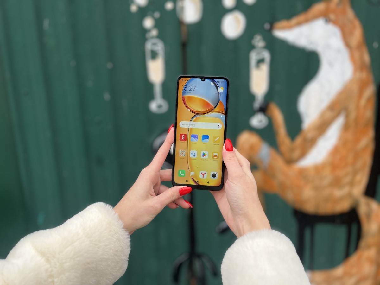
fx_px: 285
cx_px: 190
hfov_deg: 67.3
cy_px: 142
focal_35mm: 26
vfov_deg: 53.1
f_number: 1.6
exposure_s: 1/138
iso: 32
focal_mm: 5.1
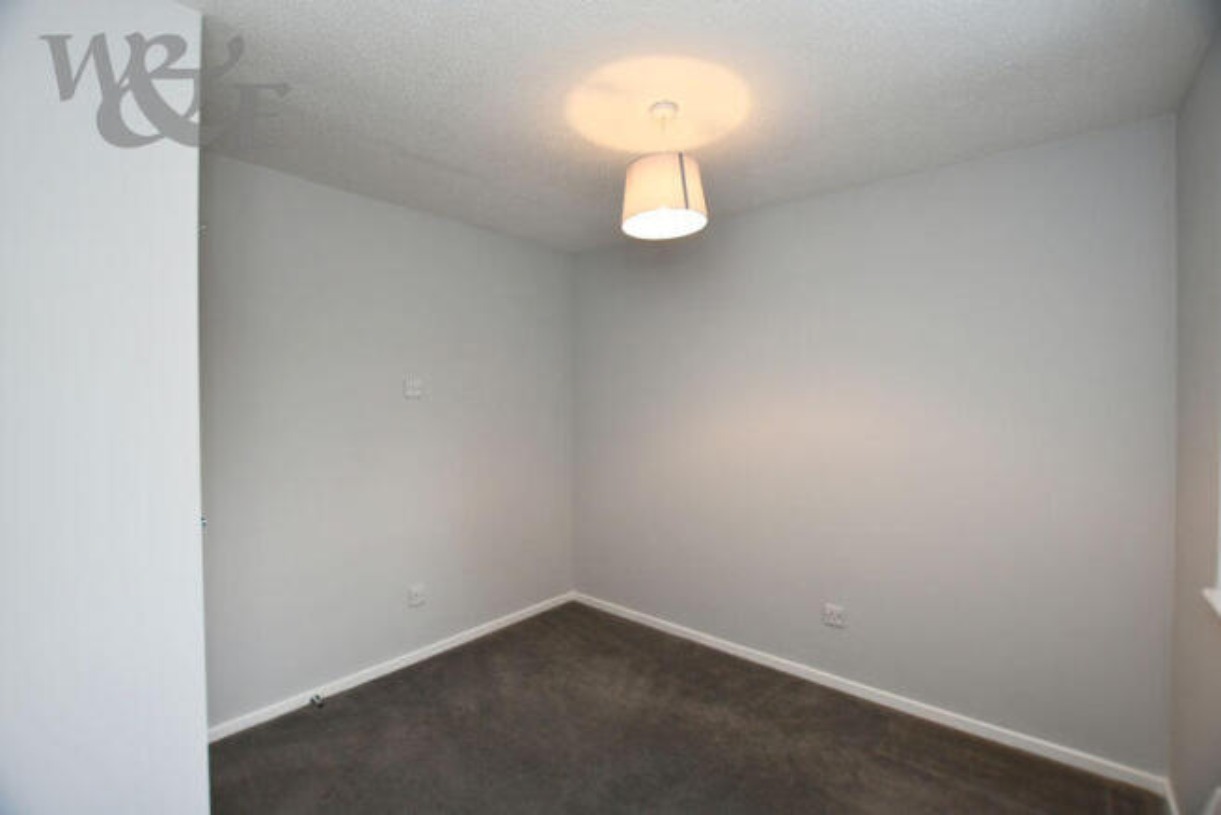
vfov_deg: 77.4
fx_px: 509
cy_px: 408
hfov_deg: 100.4
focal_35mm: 15
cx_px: 610
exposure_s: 1/60
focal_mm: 10
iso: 800
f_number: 4
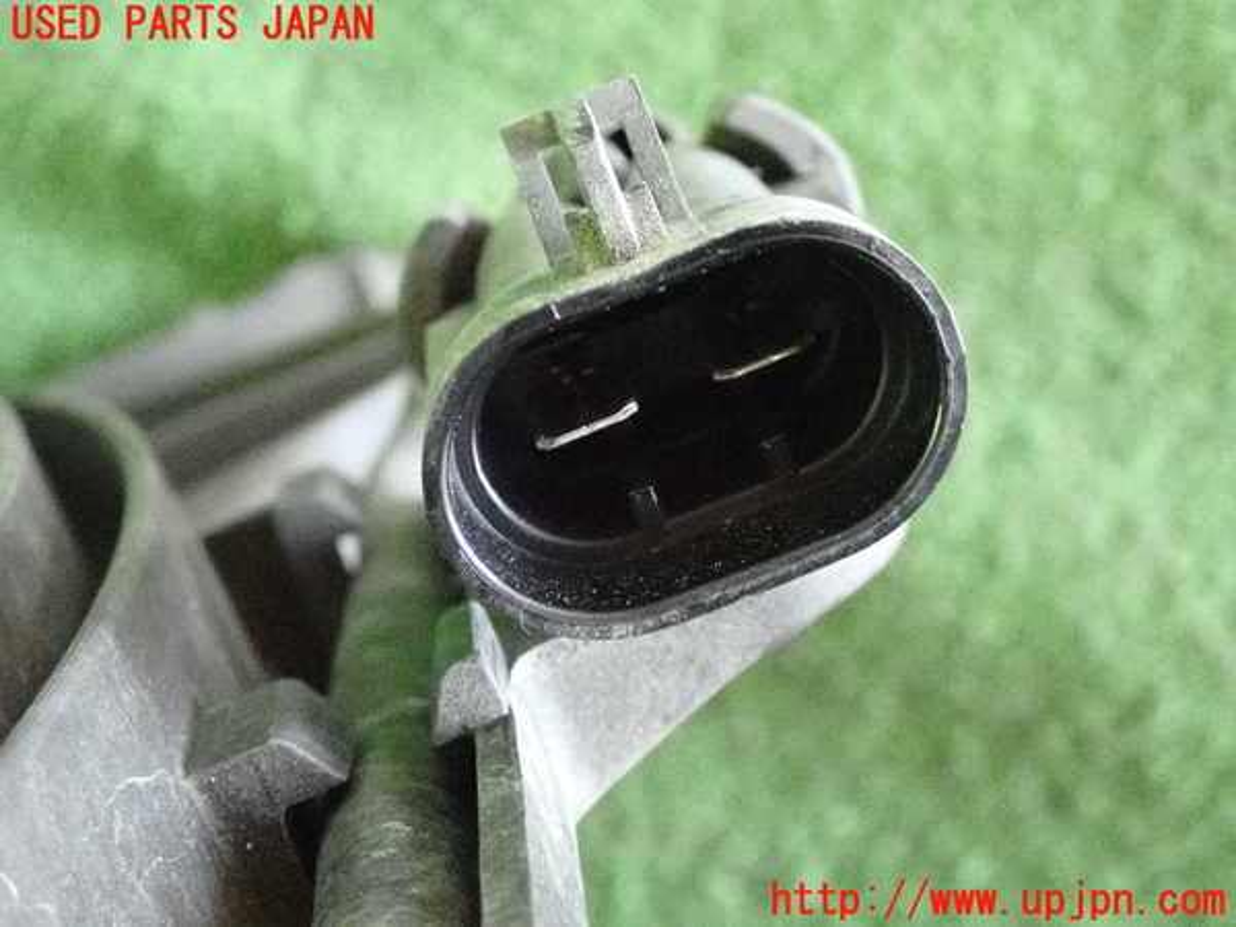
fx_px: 2214
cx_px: 618
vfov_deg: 23.7
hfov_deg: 31.2
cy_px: 464
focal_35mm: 62
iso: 8000
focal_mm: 11.09
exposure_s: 1/125
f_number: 3.6
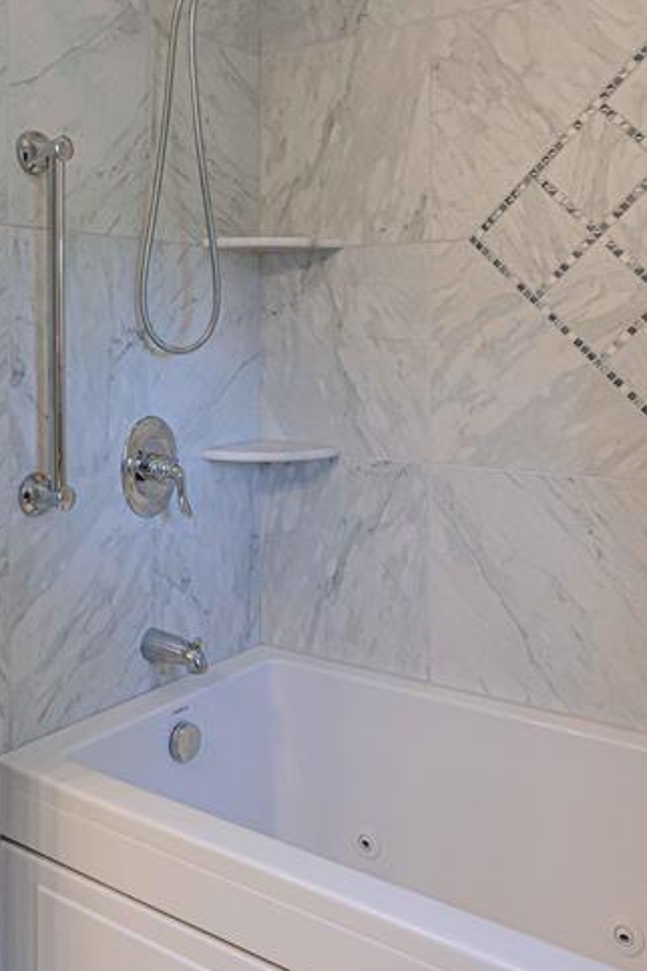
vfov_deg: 52.6
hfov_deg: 36.5
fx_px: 970
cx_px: 213
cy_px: 372
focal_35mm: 36
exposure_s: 1/800
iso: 800
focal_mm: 16
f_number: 5
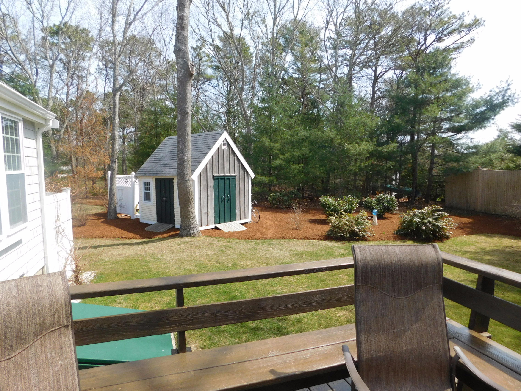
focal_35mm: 23
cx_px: 260
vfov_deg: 58.9
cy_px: 196
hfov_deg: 73.9
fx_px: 346
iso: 125
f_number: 3
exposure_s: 1/800
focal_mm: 4
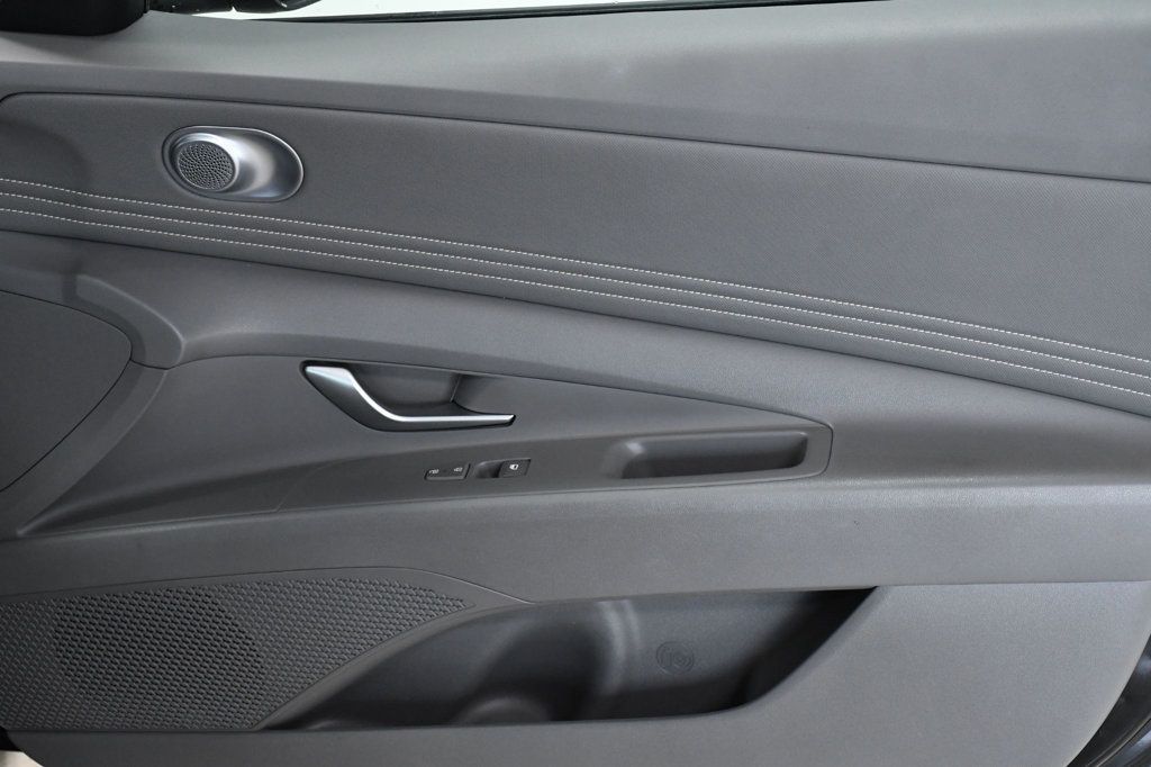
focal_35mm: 72
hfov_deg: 28.1
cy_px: 384
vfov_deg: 18.9
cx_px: 576
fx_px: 2301
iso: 2500
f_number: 7.1
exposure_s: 1/200
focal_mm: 48
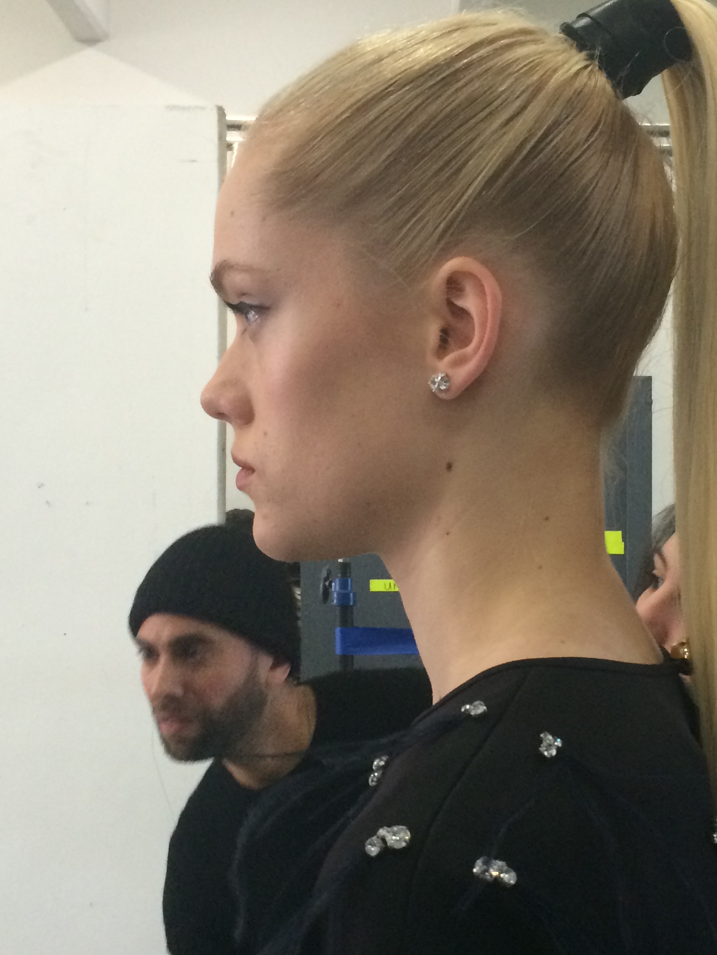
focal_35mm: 54
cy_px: 551
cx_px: 495
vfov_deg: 35.5
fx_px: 1491
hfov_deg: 26.8
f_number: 2.2
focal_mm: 4.12
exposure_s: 1/30
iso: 200
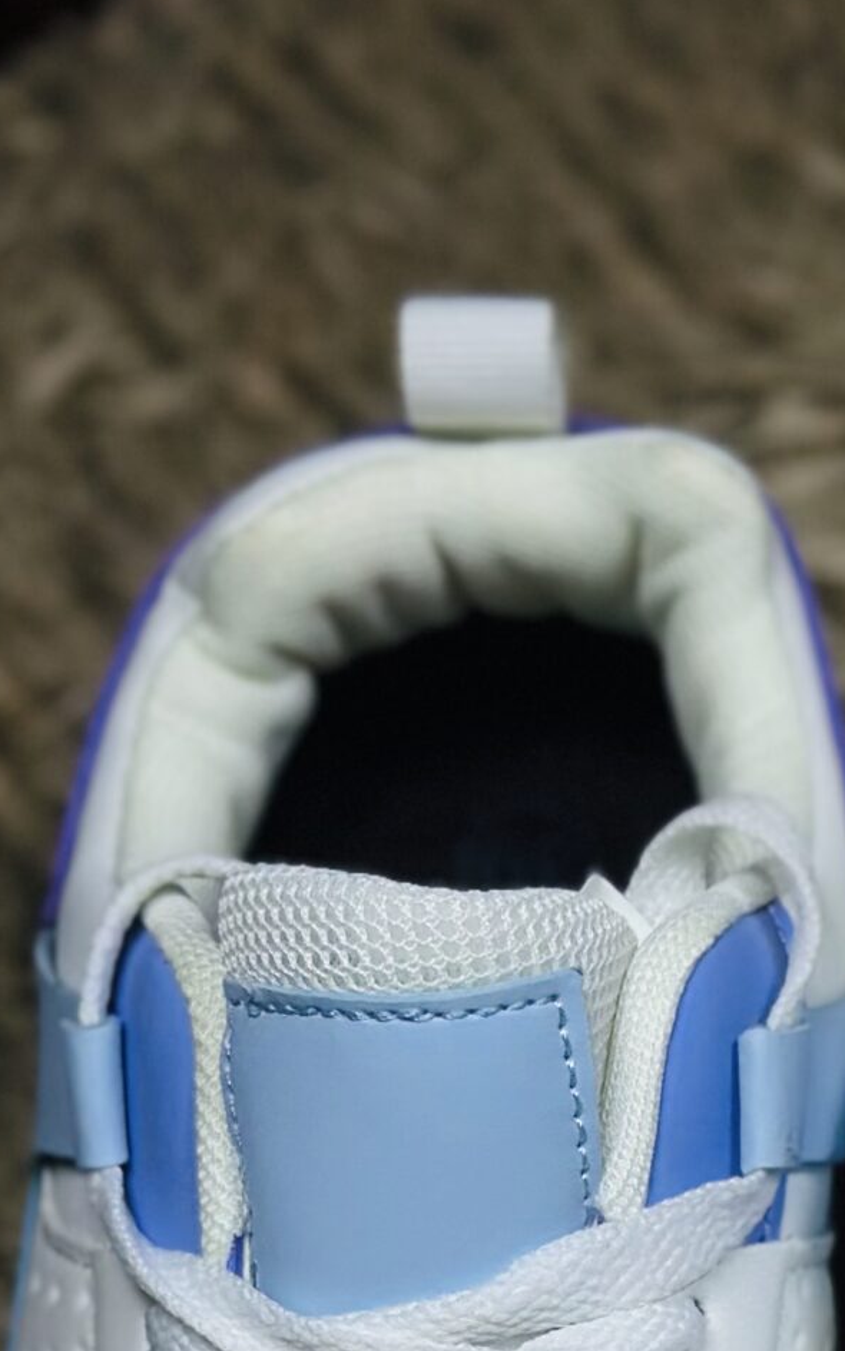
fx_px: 5085
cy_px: 1753
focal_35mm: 138
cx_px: 925
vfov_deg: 14.5
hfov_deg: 9.4
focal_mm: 6.86
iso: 80
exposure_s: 1/816
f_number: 1.78
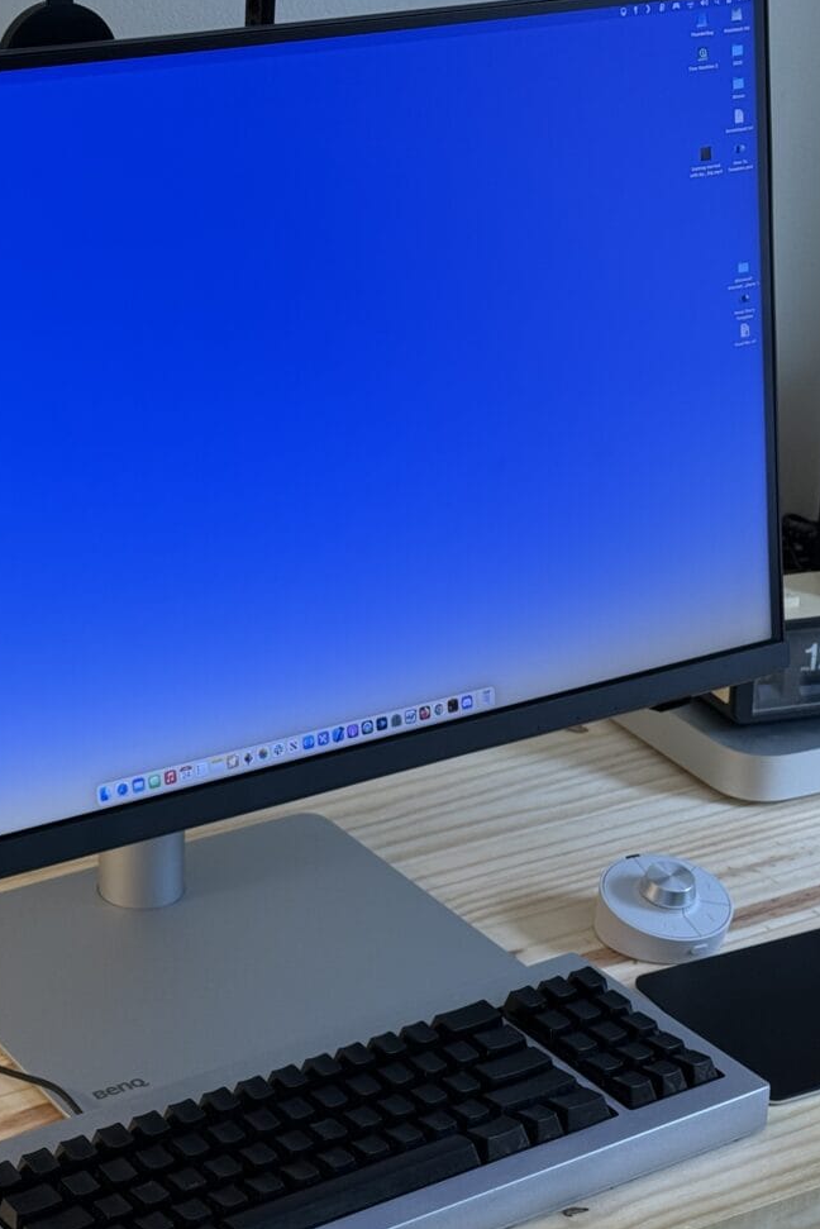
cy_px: 619
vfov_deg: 27.3
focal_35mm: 74
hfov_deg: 18.3
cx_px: 163
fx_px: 2526
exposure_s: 1/60
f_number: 1.78
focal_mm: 6.76
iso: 80
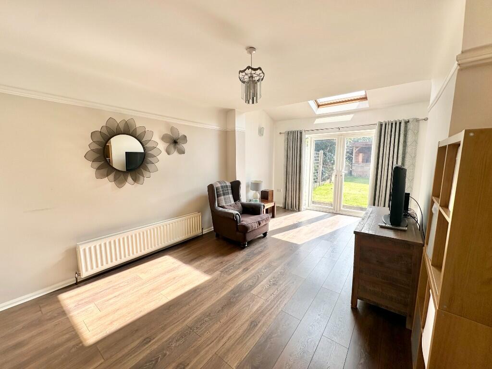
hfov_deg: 102.1
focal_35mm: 14
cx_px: 246
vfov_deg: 85.7
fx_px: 199
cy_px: 184
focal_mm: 2.22
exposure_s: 1/244
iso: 40
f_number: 2.2
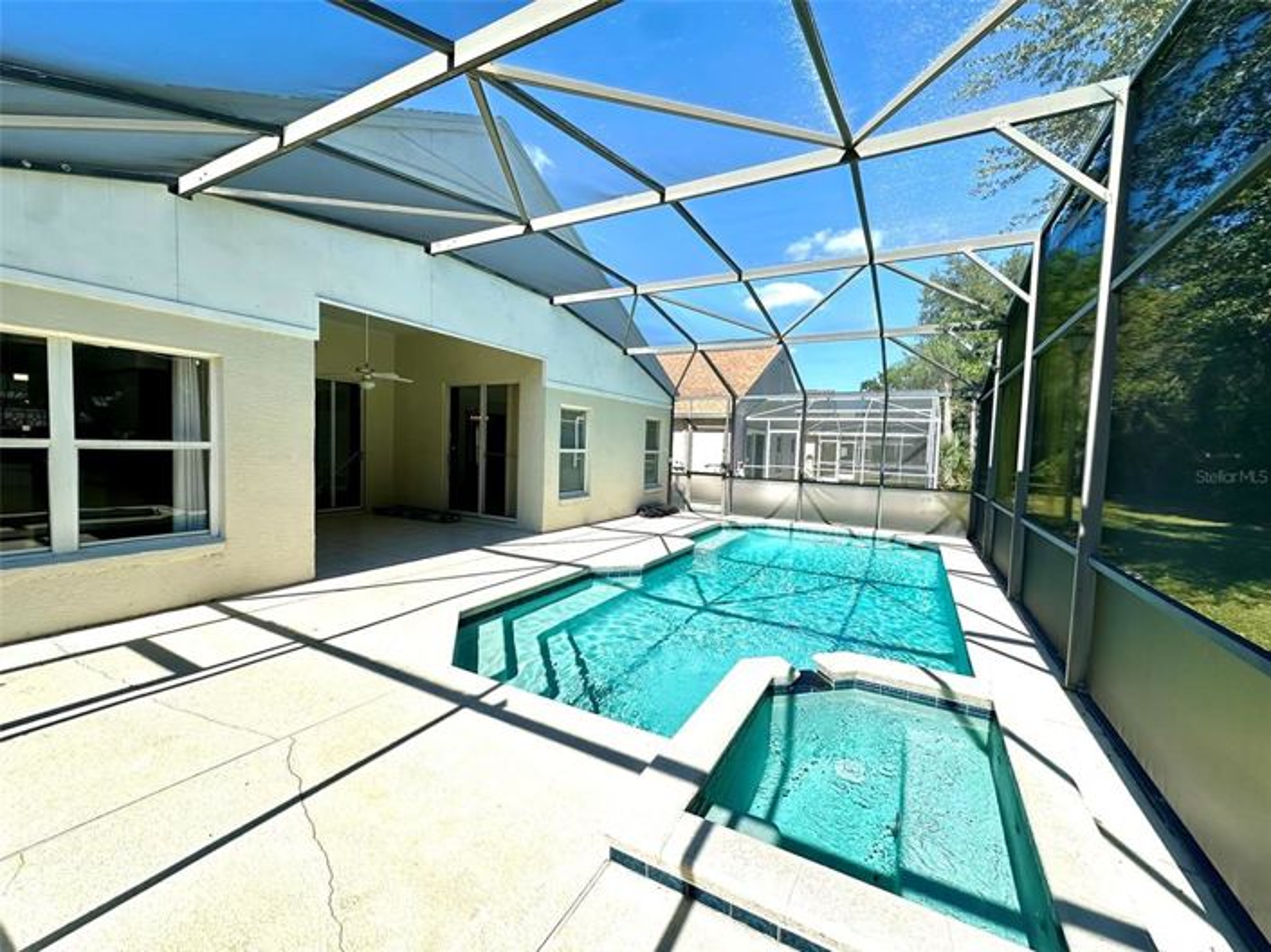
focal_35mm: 14
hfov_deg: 102.1
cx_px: 636
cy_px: 476
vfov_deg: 85.6
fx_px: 514
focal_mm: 2.22
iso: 50
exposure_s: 1/1715
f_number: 2.2
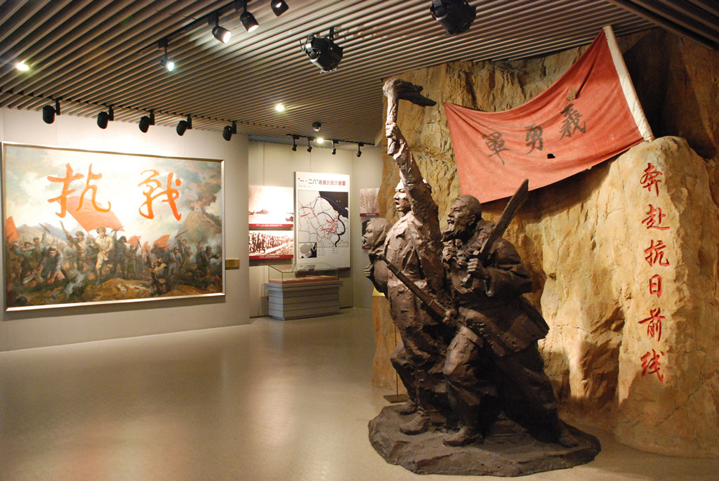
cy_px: 240
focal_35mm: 33
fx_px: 660
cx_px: 360
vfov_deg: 40.1
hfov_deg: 57.2
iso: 1600
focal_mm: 22
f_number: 3.8
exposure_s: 1/10
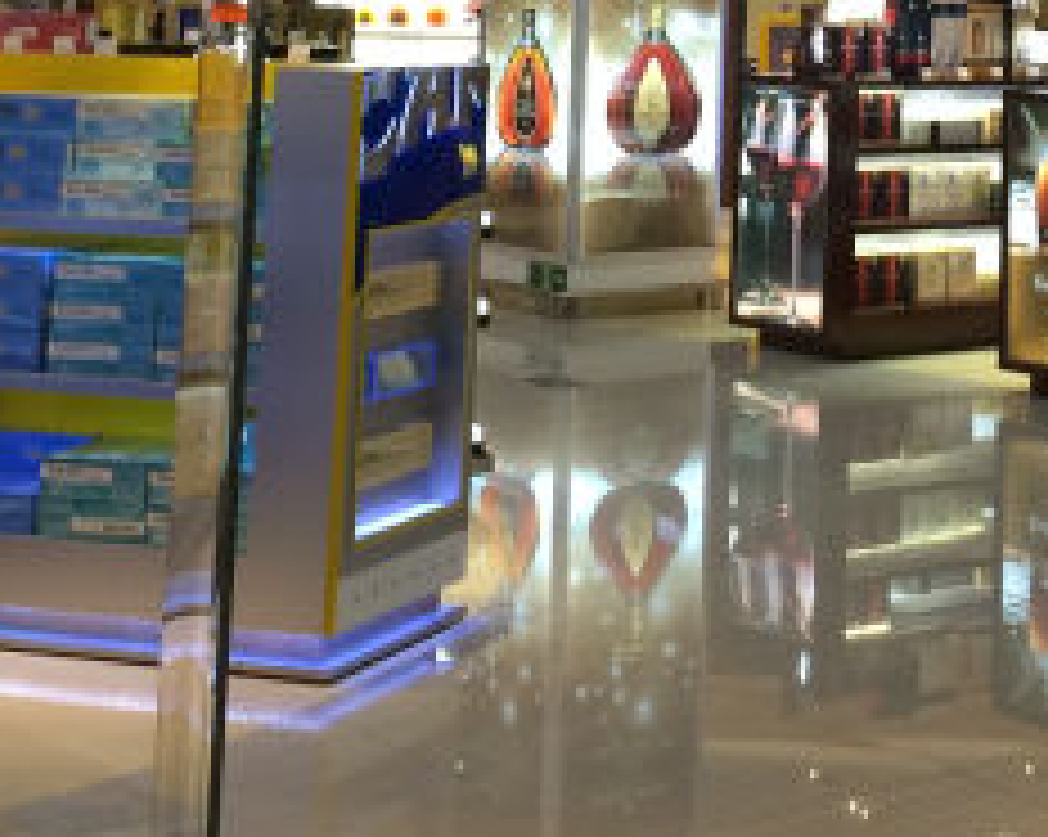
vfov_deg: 16.3
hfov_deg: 21.3
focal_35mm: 88
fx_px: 2727
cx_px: 922
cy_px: -304
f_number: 2.2
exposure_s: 1/30
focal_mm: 4.12
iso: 80
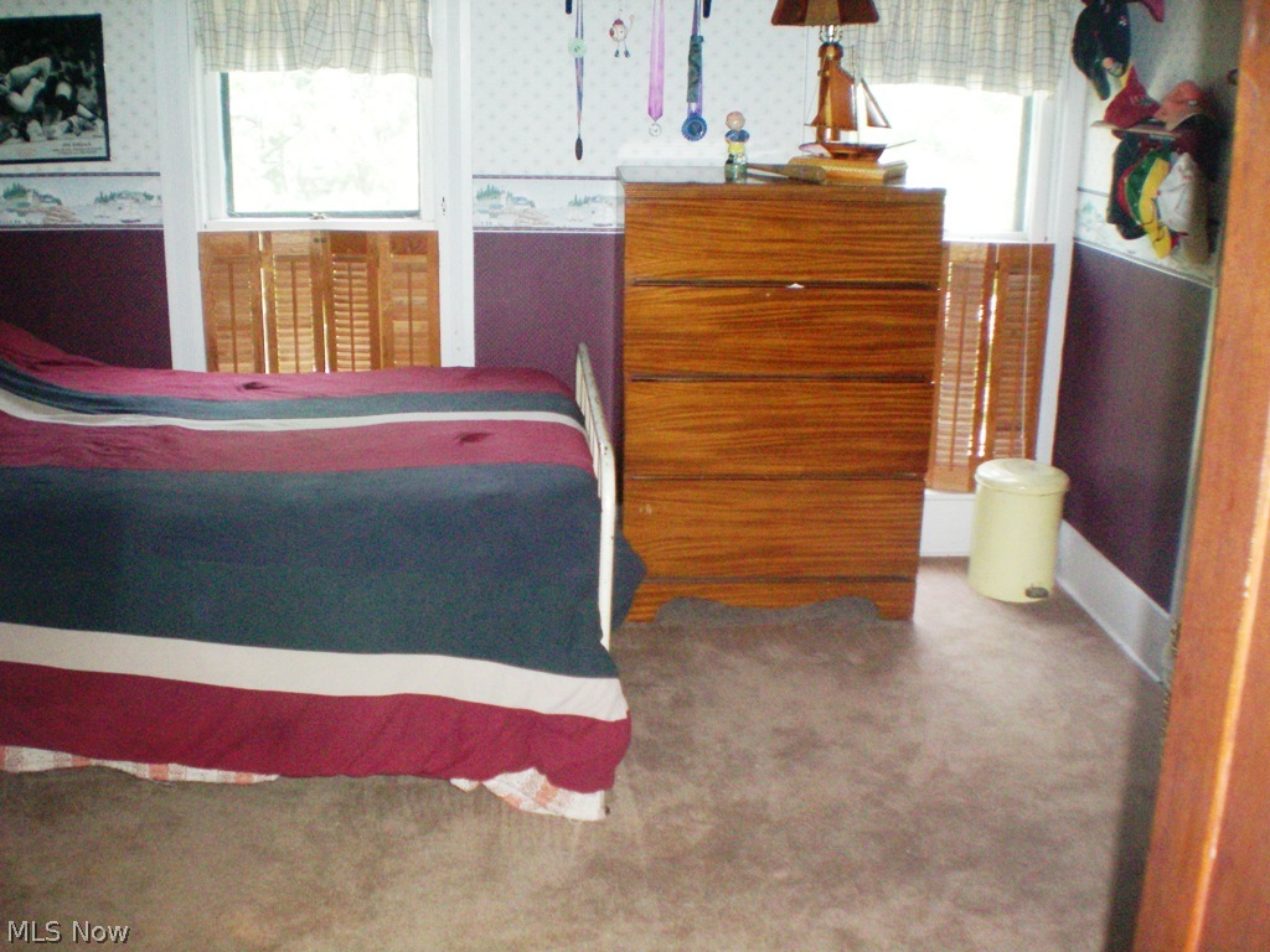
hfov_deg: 49.0
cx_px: 635
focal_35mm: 38
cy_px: 476
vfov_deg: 37.7
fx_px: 1394
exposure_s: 1/60
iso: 400
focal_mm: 6.3
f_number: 3.1
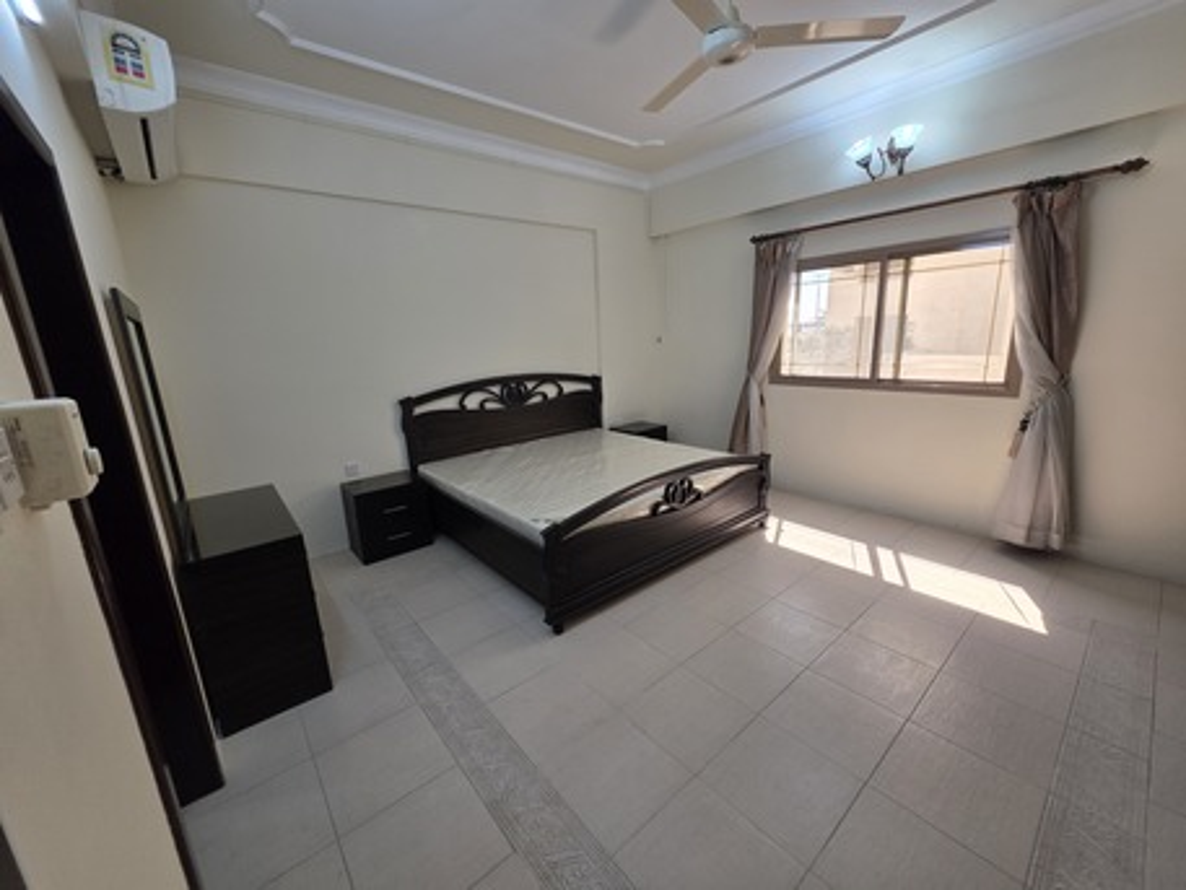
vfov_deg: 89.9
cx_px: 593
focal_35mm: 13
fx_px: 446
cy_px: 445
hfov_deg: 106.2
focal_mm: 2.2
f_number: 1.9
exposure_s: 1/100
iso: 64
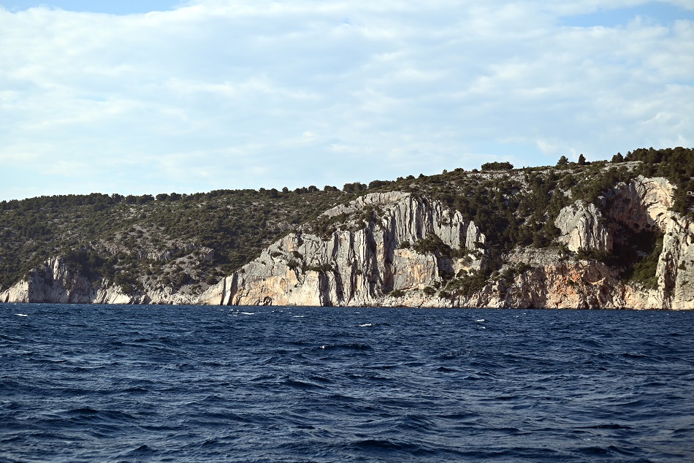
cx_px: 347
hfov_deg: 27.0
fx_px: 1446
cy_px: 232
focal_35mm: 75
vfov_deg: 18.2
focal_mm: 75
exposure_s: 1/640
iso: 100
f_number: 6.3
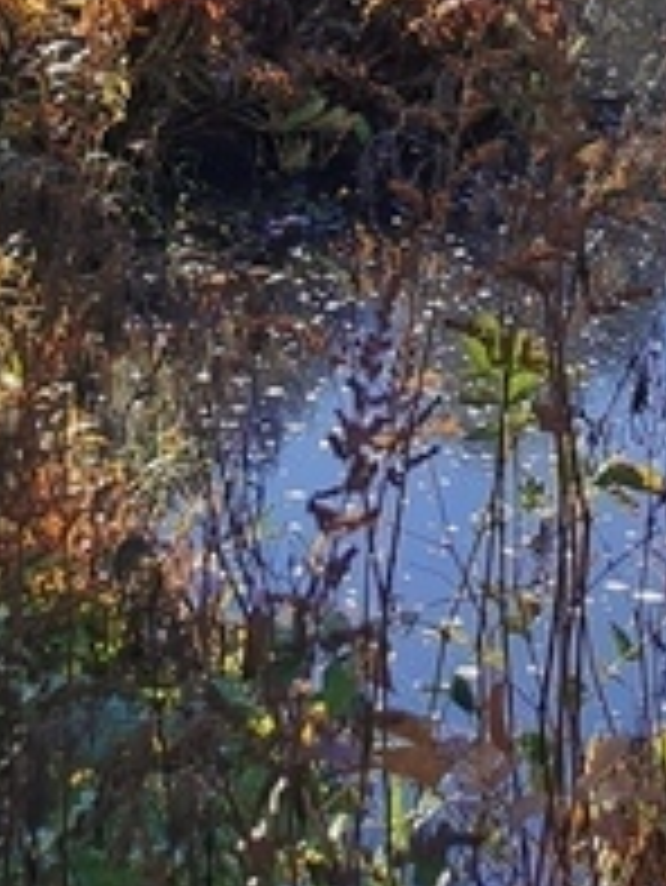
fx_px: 2691
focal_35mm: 105
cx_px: 994
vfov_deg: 17.3
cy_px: -351
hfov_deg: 13.3
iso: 50
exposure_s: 1/2364
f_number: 1.6
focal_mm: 5.56
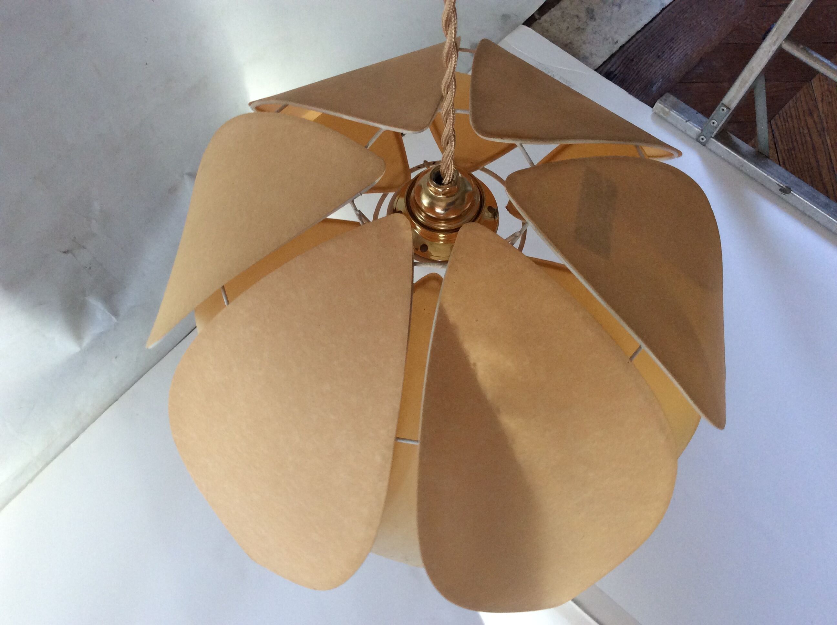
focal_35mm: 32
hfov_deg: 56.9
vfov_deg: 44.1
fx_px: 773
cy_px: 312
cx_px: 418
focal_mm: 3.3
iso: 100
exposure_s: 1/25
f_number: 2.4
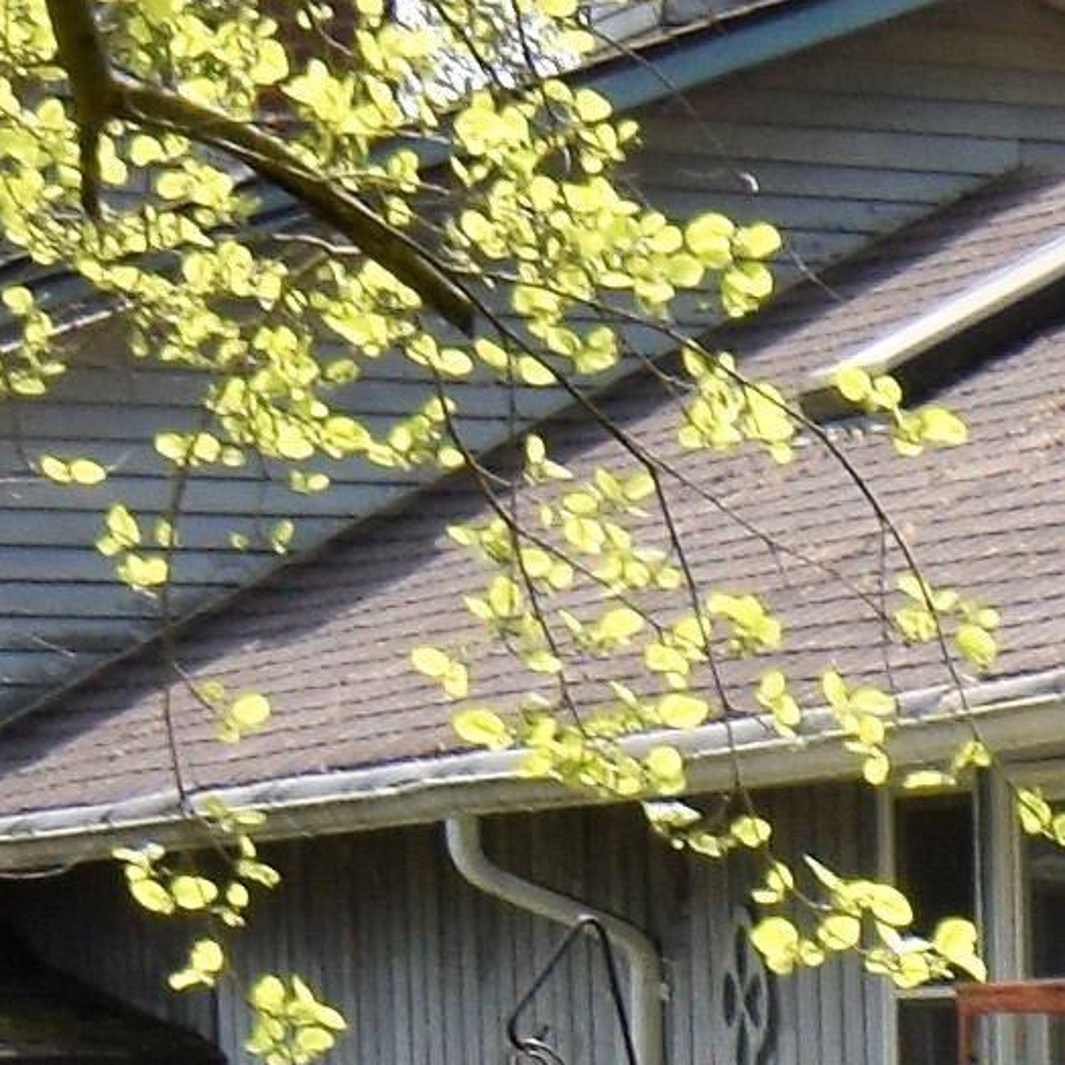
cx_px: 3443
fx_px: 10164
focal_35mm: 292
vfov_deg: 5.7
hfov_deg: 5.5
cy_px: 2756
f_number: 8
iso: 200
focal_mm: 20
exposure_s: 1/250
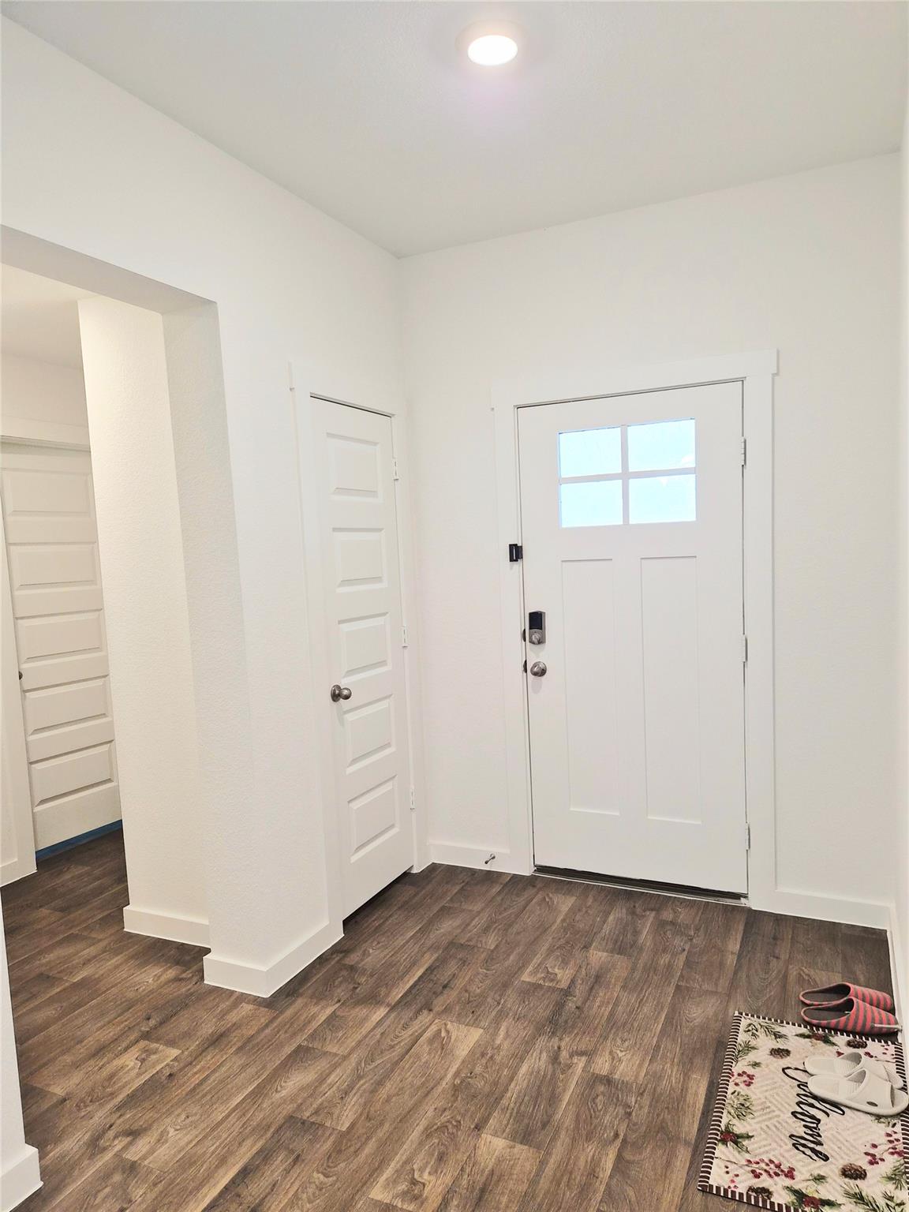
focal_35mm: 23
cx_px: 454
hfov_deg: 58.9
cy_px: 606
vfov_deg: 73.9
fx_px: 805
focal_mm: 5.4
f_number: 1.8
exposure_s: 1/120
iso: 125
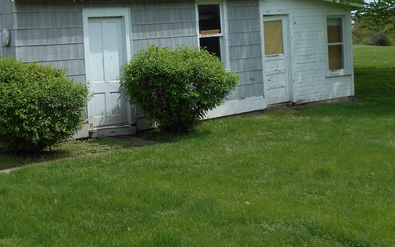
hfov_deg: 34.7
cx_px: 127
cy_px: 55
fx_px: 624
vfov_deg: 22.1
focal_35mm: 58
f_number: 3.9
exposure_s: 1/800
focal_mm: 6.7
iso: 80
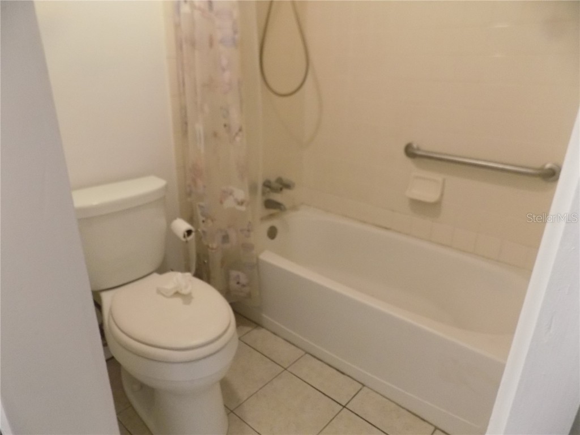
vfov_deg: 58.9
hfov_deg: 73.9
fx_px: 385
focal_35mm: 23
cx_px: 290
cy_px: 218
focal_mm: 4
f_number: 3.1
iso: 400
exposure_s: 1/20
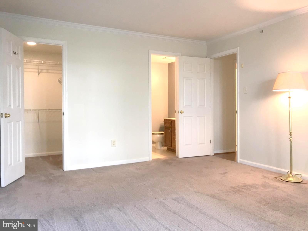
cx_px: 154
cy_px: 116
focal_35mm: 28
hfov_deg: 63.4
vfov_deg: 49.7
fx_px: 249
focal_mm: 3.99
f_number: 1.8
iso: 50
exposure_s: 1/30
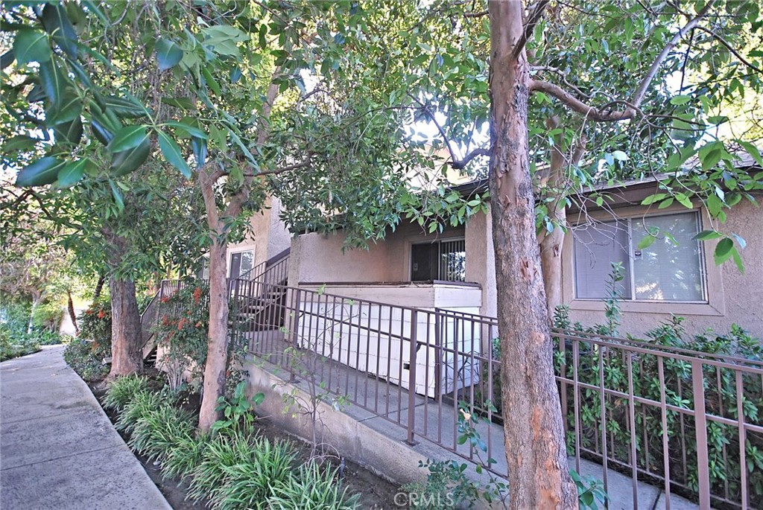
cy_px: 255
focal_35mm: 16
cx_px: 382
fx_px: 350
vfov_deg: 72.2
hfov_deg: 94.9
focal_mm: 11
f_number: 4.2
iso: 200
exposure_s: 1/50
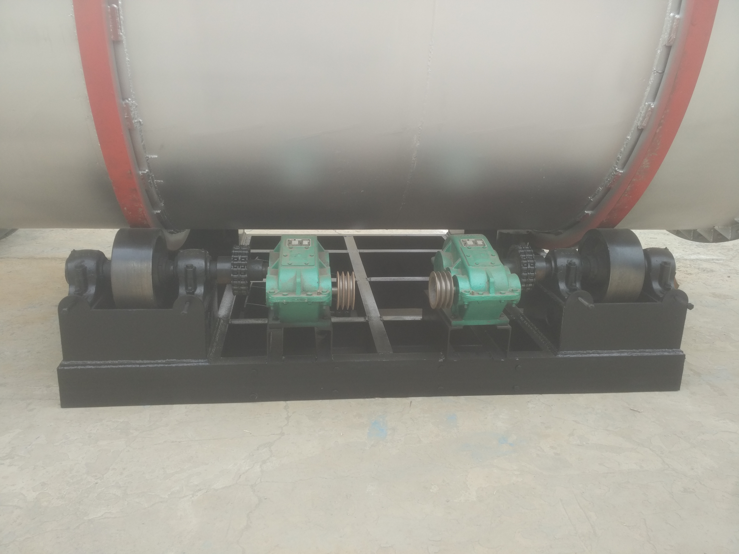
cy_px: 277
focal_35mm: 30
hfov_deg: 60.0
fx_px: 640
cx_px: 370
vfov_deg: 46.8
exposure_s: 1/244
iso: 100
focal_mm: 4.12
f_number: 2
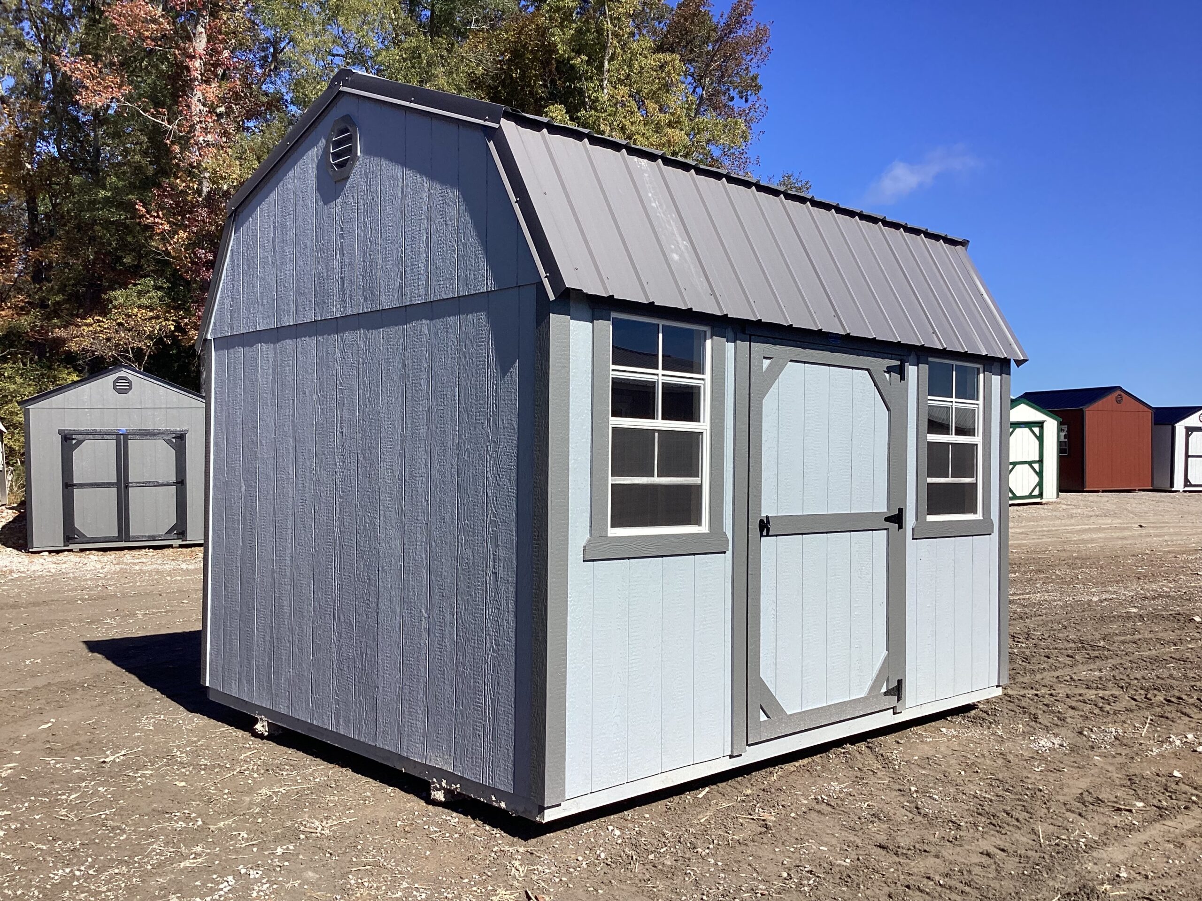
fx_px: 1076
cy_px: 450
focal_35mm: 31
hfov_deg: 58.4
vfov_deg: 45.4
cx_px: 601
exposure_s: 1/1597
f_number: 2.4
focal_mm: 3.3
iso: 25
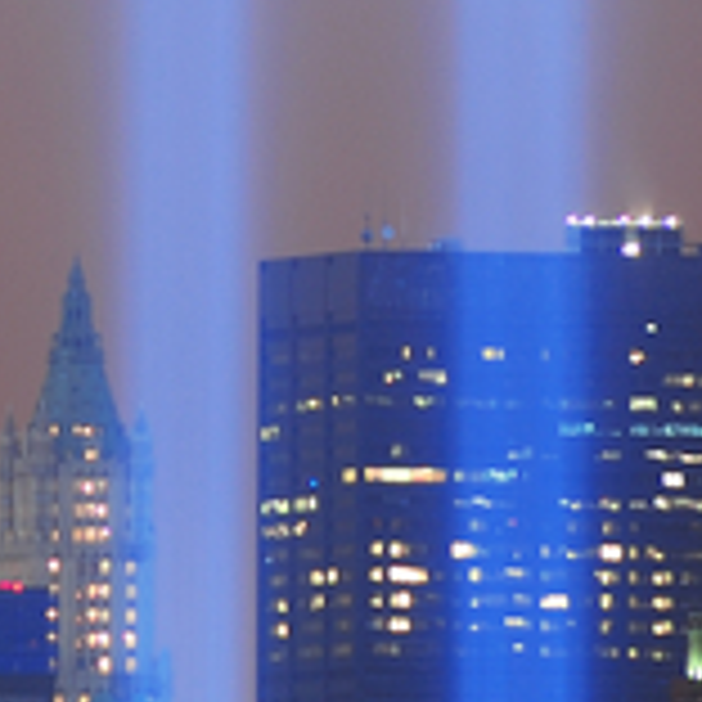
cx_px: -542
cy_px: 700
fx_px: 41161
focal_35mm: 1794
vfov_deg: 1.0
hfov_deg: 1.0
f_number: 5.6
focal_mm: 330
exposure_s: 8
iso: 200
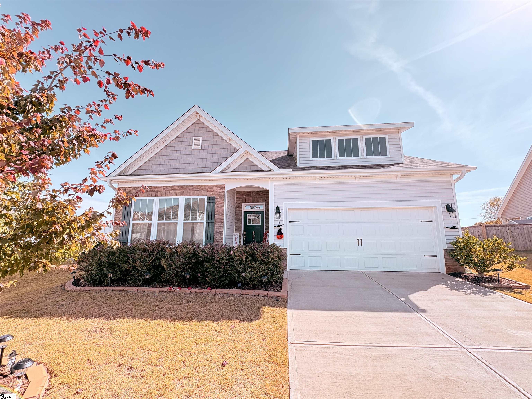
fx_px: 215
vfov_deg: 85.7
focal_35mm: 14
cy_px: 200
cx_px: 266
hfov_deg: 102.1
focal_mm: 2.22
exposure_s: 1/435
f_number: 2.2
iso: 64
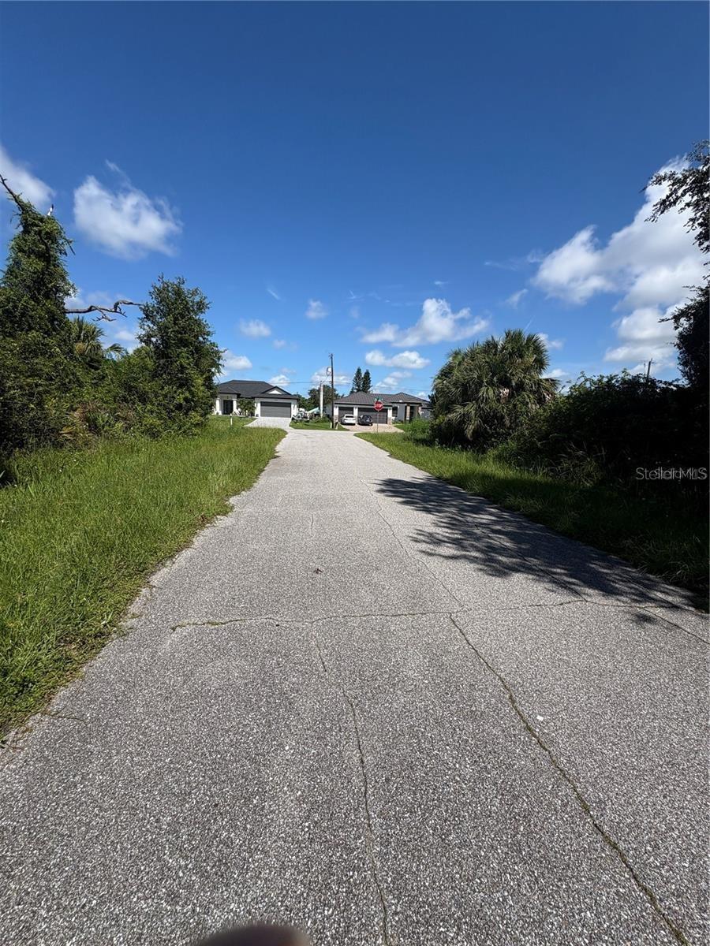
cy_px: 473
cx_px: 355
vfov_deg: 102.1
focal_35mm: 14
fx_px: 383
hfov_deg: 85.7
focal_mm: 2.22
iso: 50
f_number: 2.2
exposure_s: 1/2985
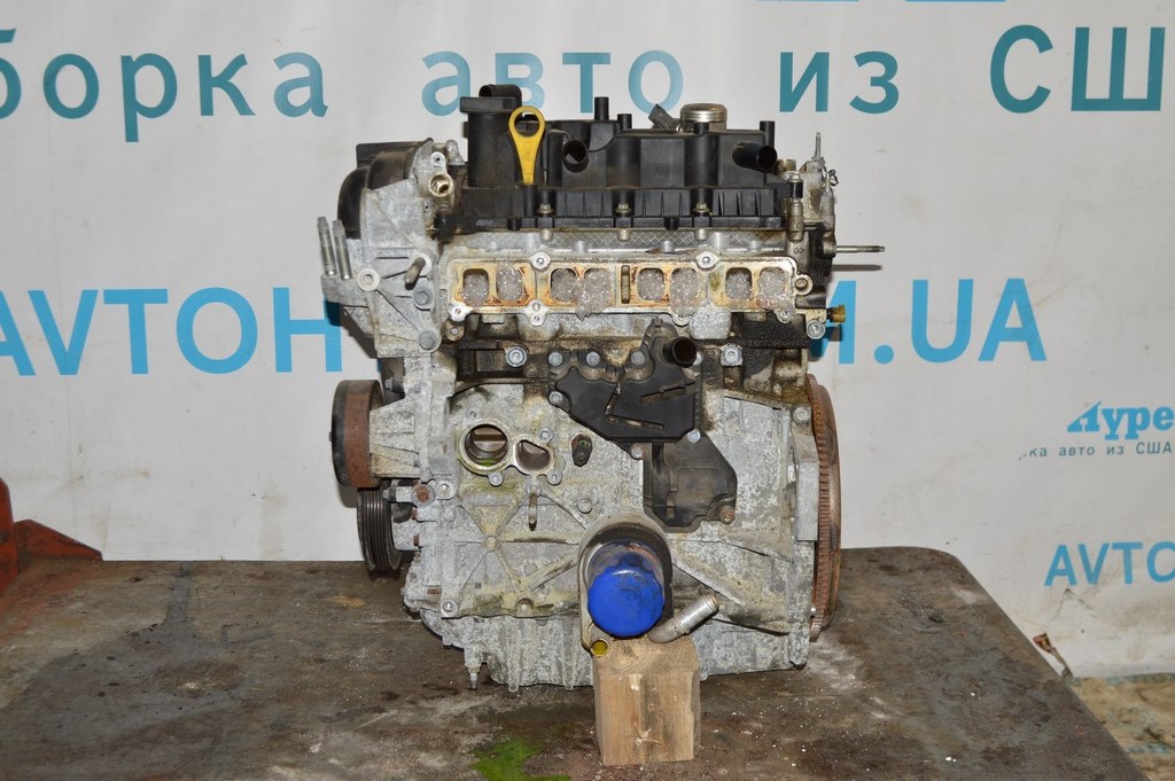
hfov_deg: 42.4
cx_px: 588
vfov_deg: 28.9
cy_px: 390
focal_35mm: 46
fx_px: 1516
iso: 180
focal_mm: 31
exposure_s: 1/60
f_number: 8
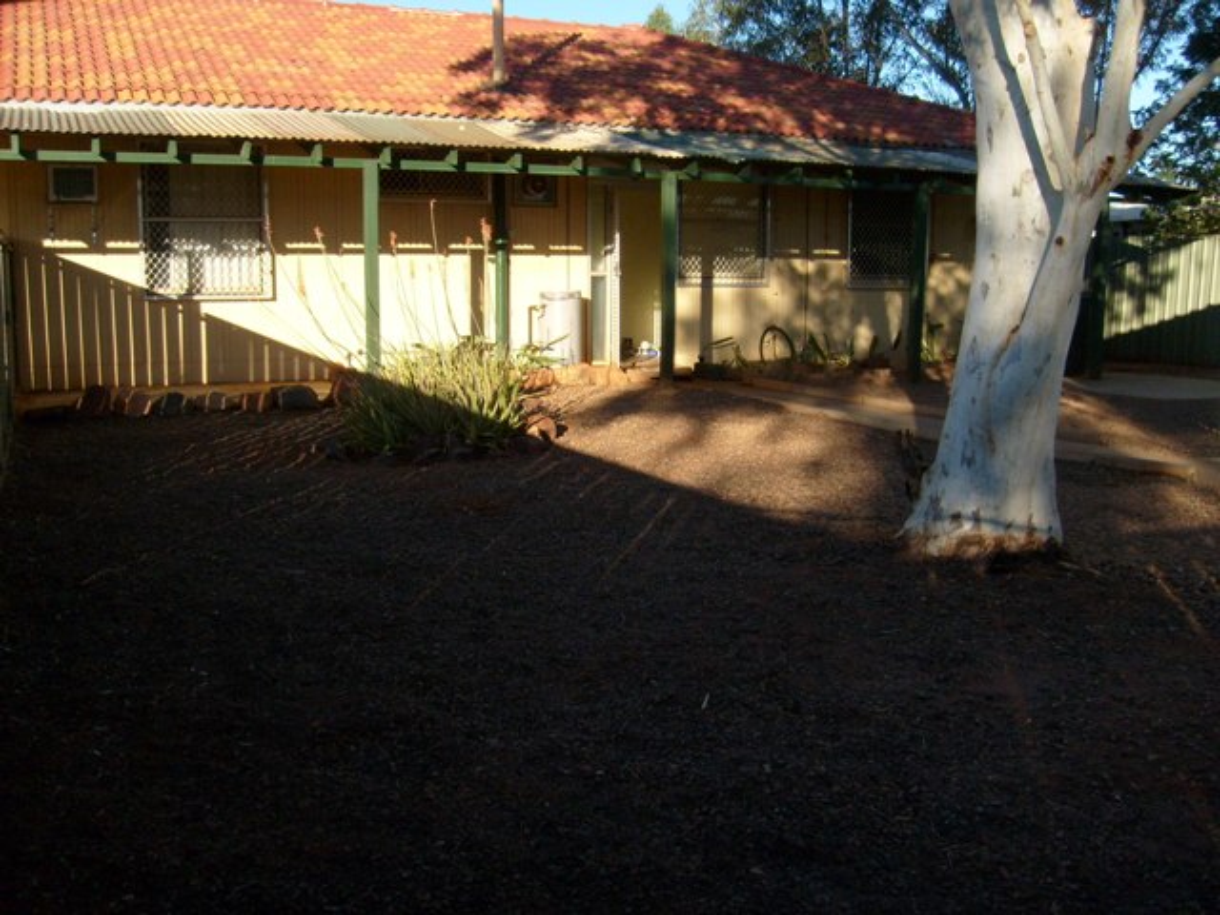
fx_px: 1234
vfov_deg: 40.7
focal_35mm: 35
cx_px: 610
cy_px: 458
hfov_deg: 52.6
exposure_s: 1/180
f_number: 7.1
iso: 80
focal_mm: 5.8
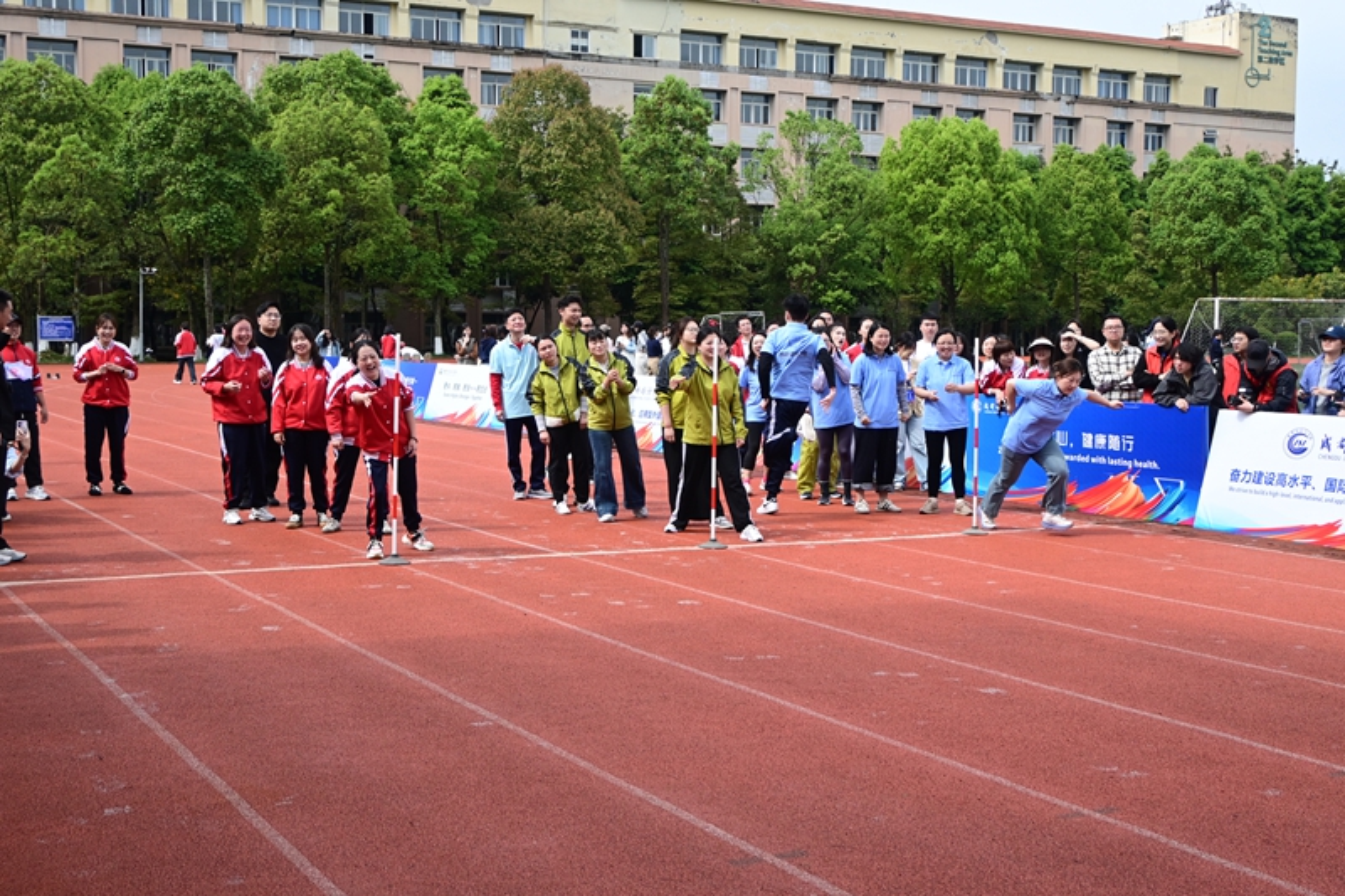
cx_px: 672
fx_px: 1709
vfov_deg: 29.4
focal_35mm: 46
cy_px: 448
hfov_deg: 43.0
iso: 500
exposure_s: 1/2000
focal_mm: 30.5
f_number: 4.8
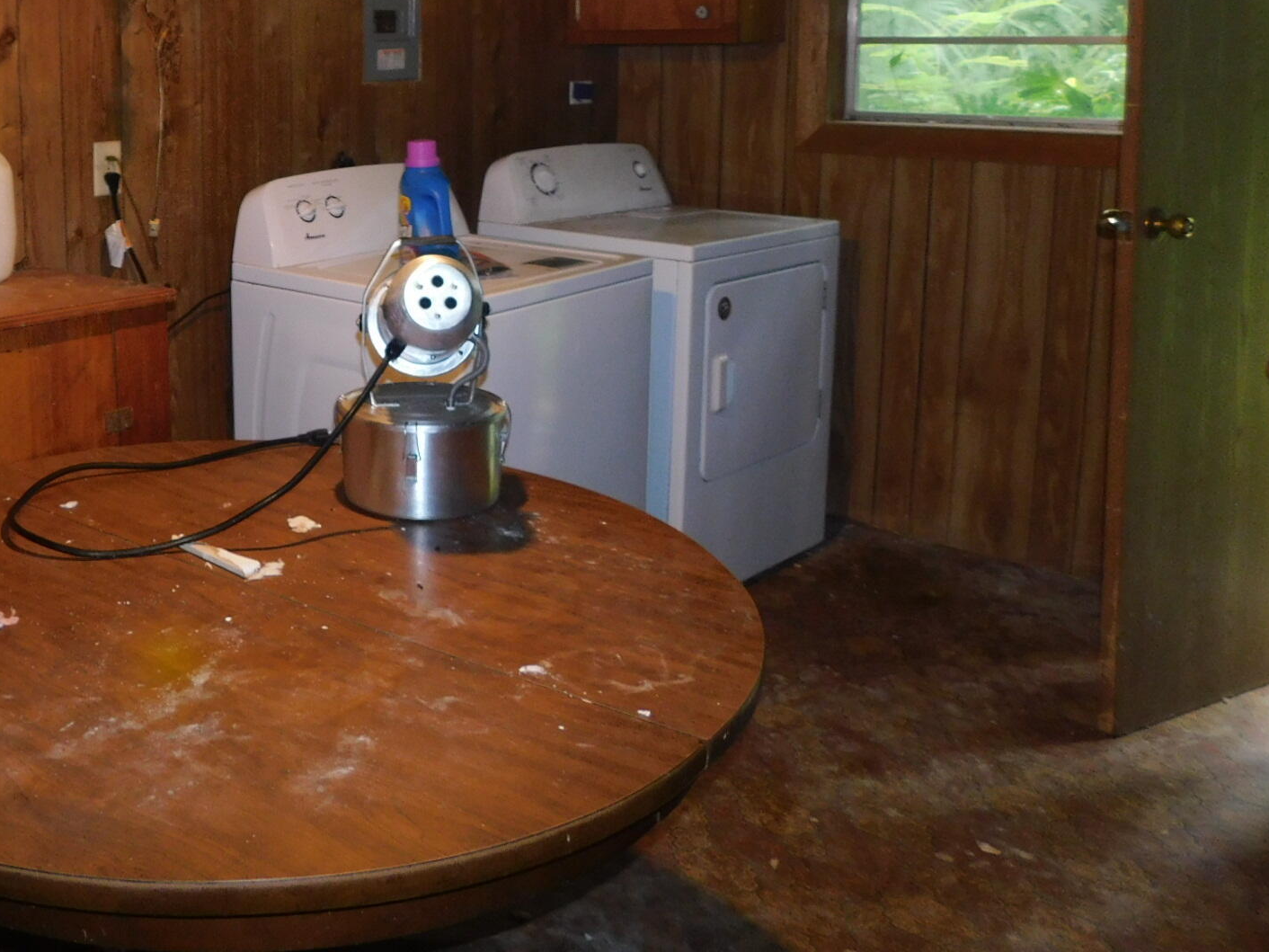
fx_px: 1356
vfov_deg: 37.6
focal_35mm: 37
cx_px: 256
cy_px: 222
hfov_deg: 47.4
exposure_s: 1/30
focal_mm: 4
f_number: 3
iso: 200
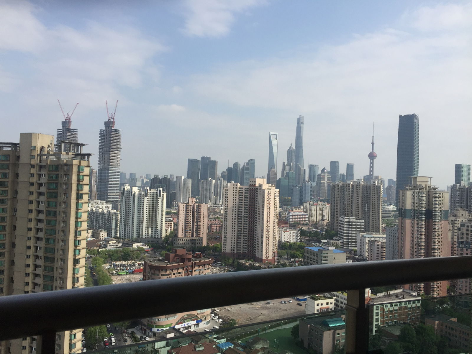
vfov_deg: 48.2
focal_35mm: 29
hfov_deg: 61.7
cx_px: 236
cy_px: 177
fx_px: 395
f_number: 2.2
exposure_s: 1/3597
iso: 32
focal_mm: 4.15
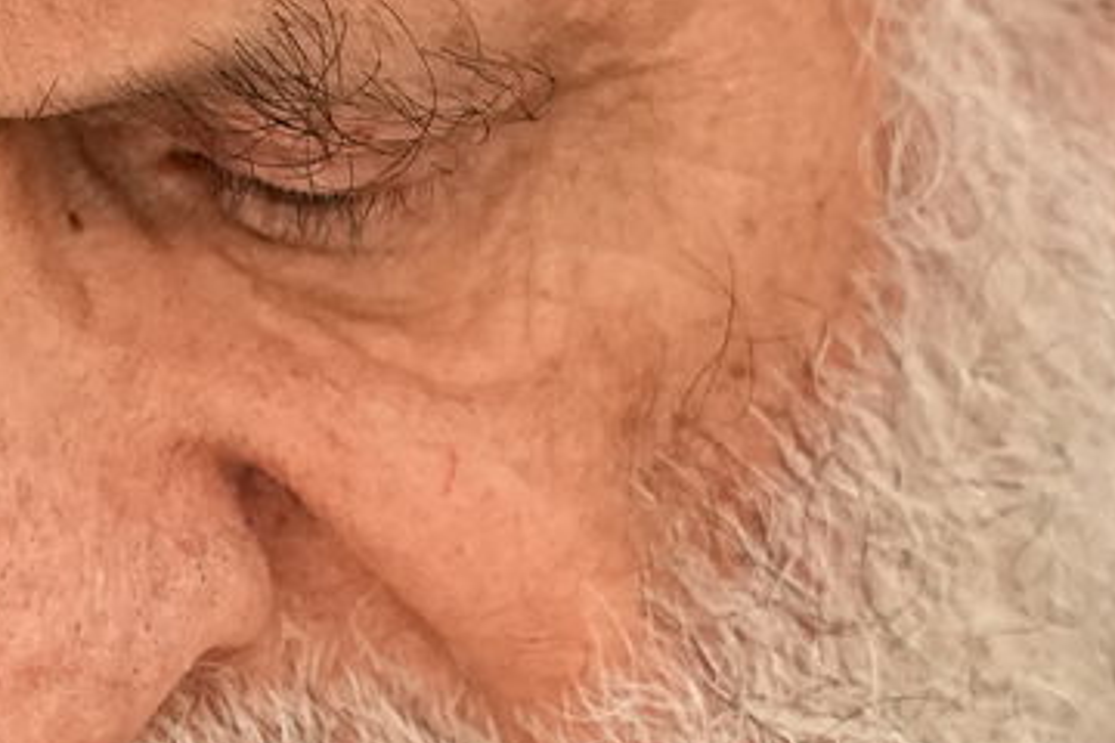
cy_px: 1217
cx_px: -3
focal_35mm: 306
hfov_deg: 6.7
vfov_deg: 4.5
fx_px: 9474
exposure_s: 1/320
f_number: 2.8
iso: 4000
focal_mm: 52.5
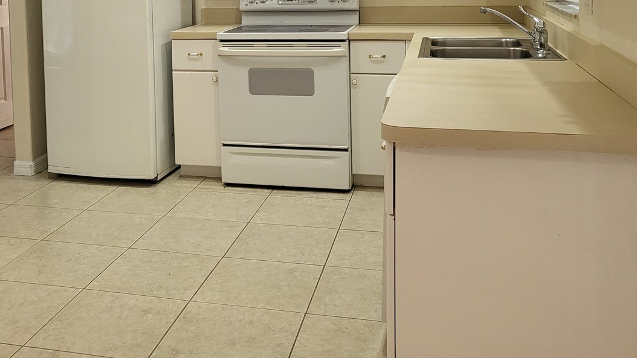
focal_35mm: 43
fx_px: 726
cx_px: 238
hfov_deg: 46.9
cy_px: 14
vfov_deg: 26.5
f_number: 1.8
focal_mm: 4.25
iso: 200
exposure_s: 1/120
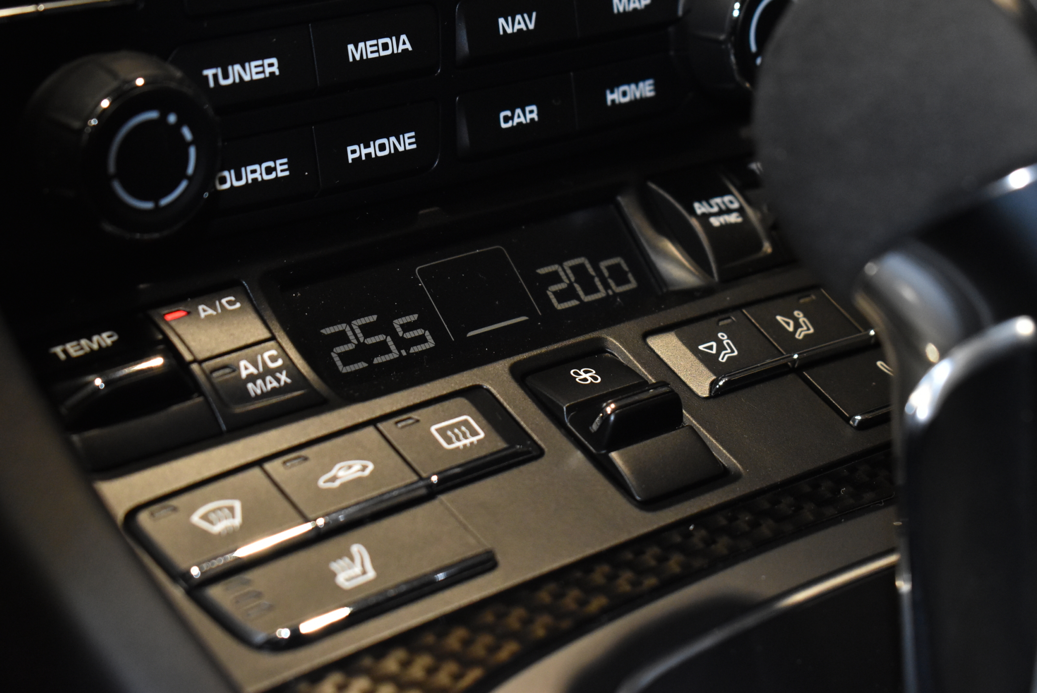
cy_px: 346
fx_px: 2378
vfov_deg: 16.6
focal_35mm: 82
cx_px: 518
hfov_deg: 24.6
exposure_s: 1/100
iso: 2500
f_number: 9
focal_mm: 55
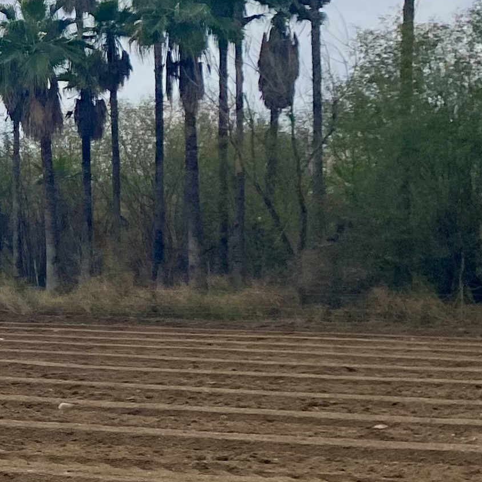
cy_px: 162
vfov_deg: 15.8
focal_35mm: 110
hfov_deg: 13.7
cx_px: -449
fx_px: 1733
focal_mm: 4.25
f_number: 1.8
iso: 32
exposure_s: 1/7194
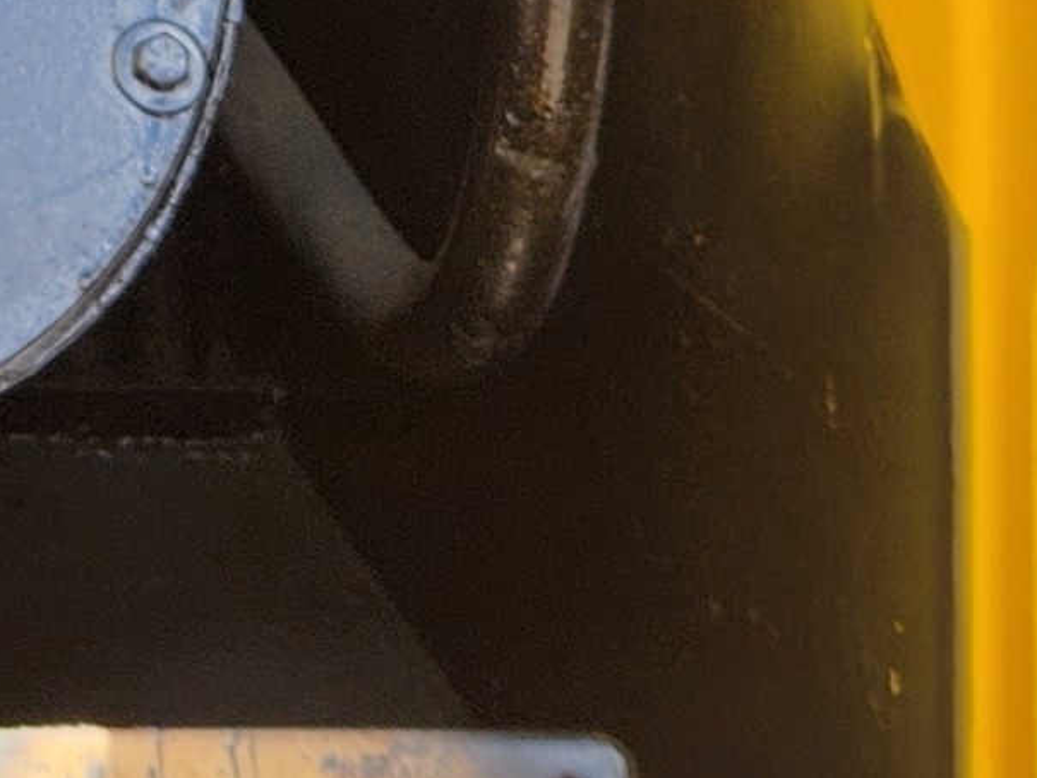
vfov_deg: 8.8
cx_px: -891
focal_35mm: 152
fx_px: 4554
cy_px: -1167
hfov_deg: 11.9
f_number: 1.8
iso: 20
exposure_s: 1/503
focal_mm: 5.4
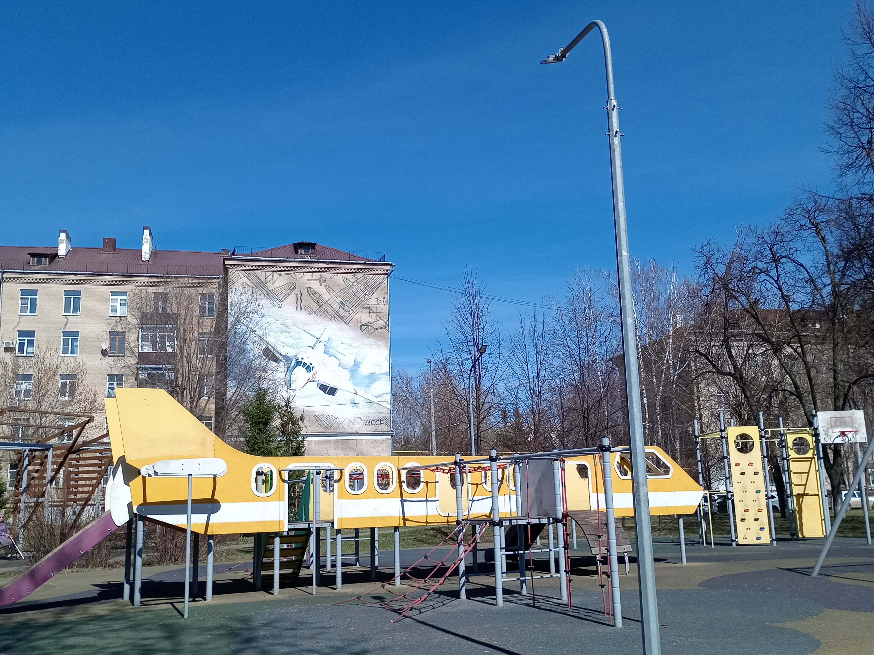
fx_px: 884
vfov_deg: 40.7
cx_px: 437
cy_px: 328
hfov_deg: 52.6
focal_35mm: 35
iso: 110
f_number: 1.8
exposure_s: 1/1176
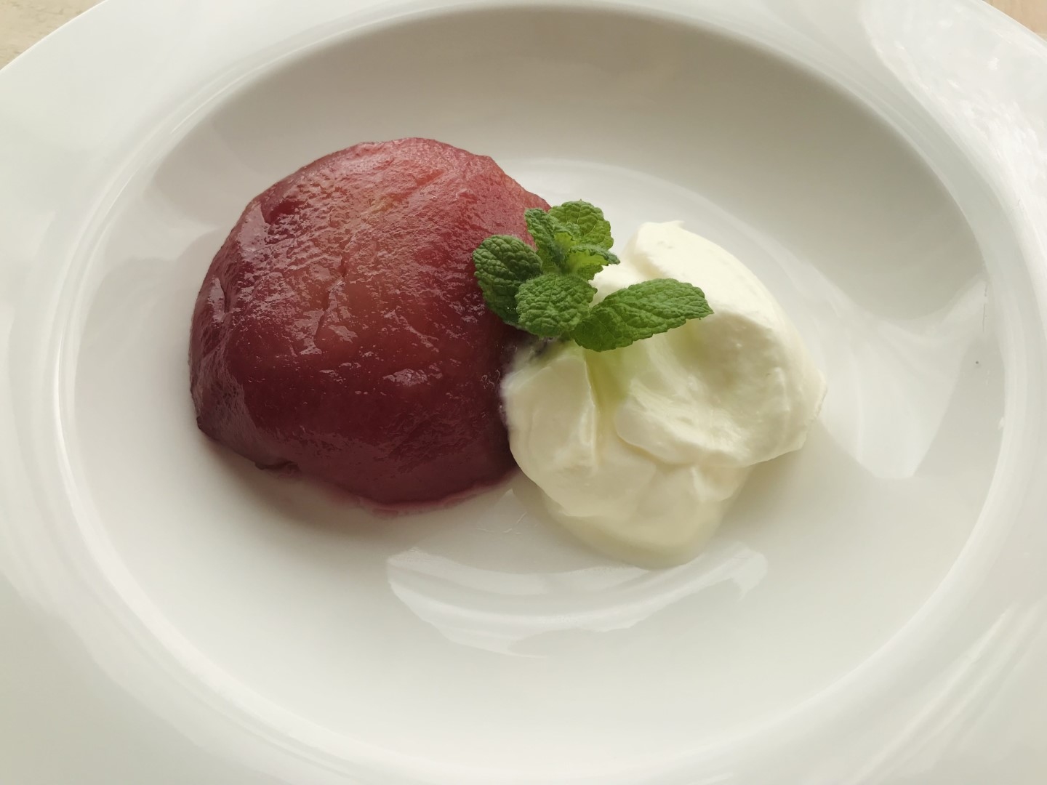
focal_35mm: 28
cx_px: 524
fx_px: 847
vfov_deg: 49.7
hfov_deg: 63.4
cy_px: 392
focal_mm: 4
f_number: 1.8
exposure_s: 1/651
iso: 20
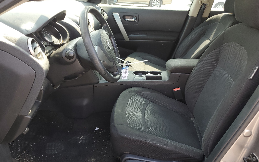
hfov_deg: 66.5
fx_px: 198
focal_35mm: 28
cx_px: 130
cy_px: 93
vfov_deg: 44.4
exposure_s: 1/204
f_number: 1.5
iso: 50
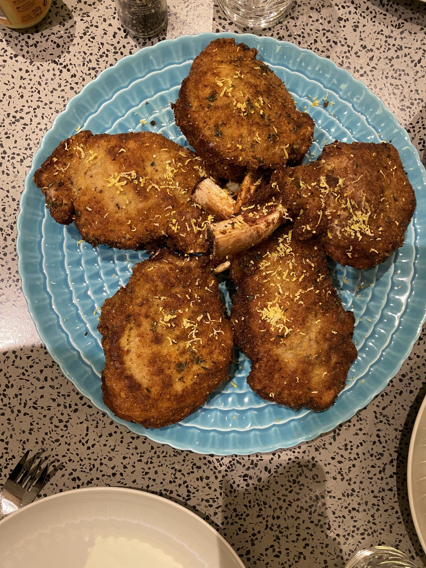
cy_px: 284
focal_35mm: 26
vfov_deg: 67.3
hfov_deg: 53.1
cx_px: 213
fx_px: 427
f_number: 1.8
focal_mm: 4.25
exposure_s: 1/53
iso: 250
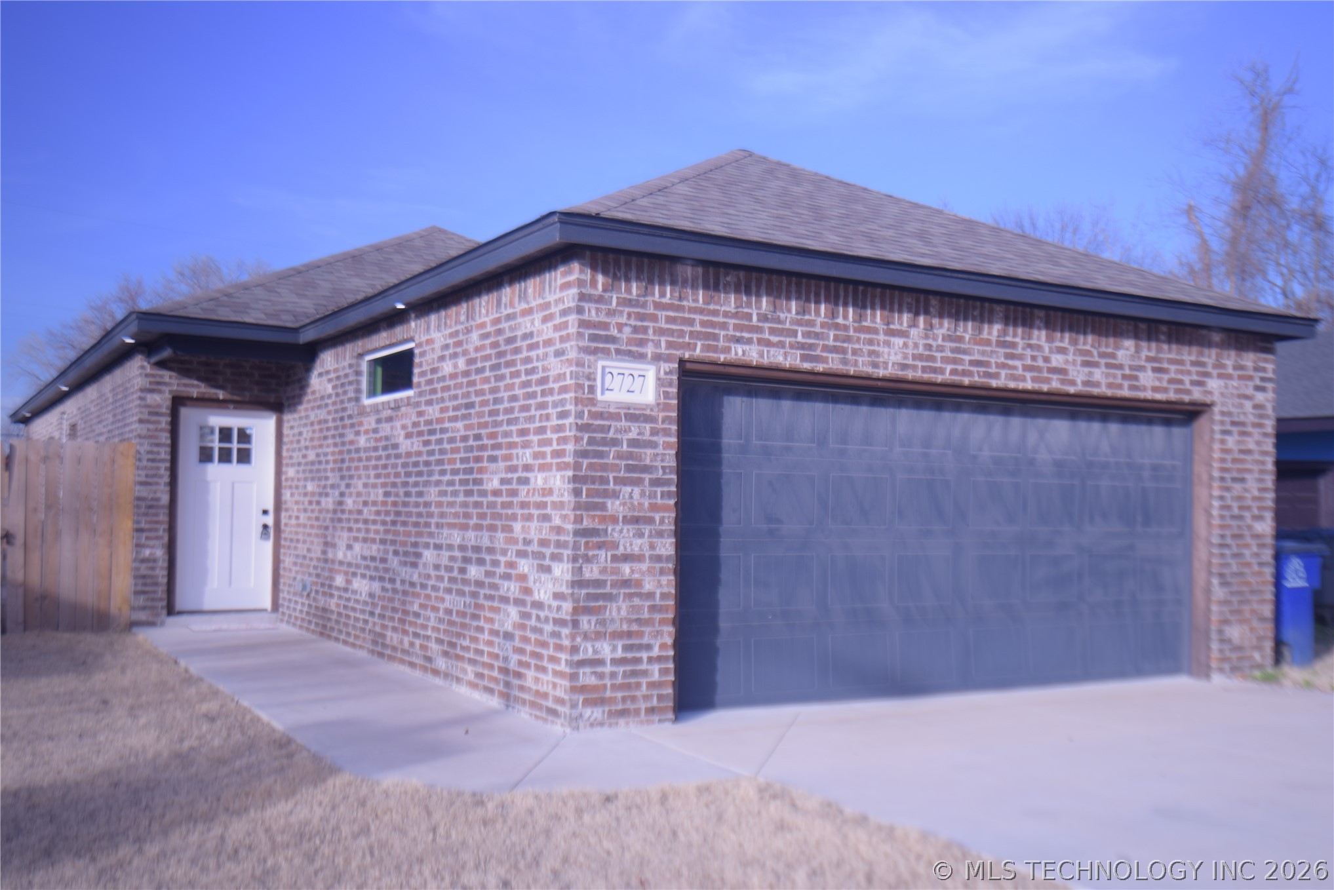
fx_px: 1297
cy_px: 445
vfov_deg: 37.9
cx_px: 667
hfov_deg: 54.4
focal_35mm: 35
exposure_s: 1/320
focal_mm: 35
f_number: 4.5
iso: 160
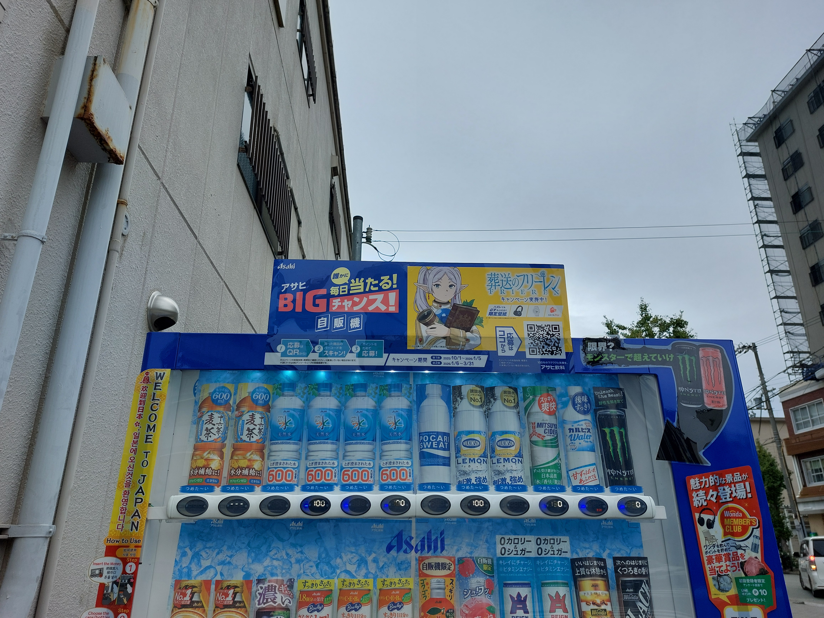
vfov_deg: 56.8
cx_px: 412
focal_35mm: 24
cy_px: 309
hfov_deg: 71.6
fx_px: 571
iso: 25
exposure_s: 1/794
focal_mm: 5.23
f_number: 1.8
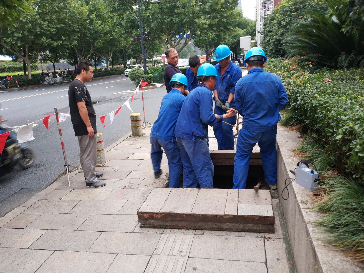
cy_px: 136
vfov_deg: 44.2
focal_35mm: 32
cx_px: 182
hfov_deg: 56.8
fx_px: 336
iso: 130
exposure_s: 1/50
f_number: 2
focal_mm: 4.5
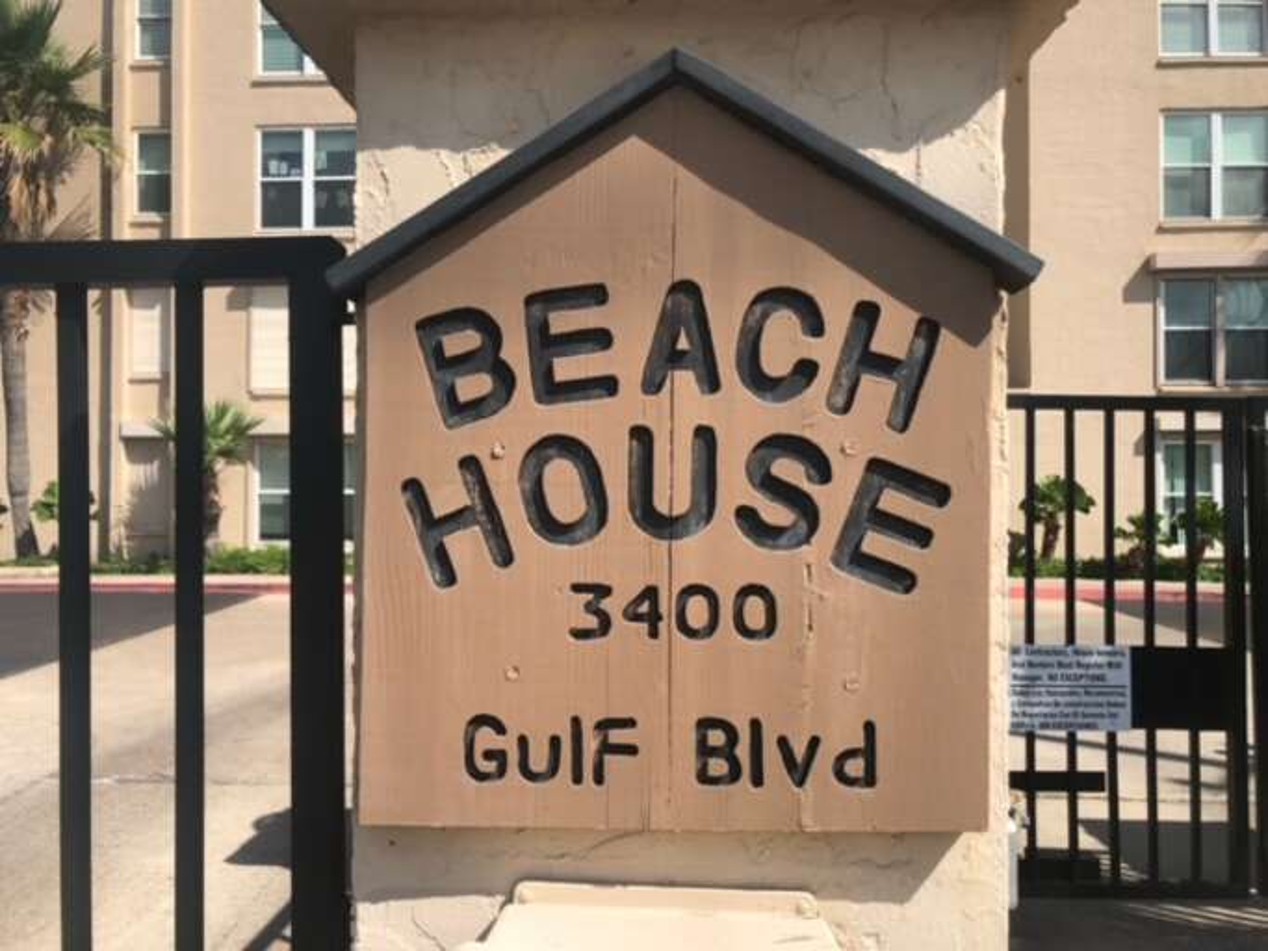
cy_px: 476
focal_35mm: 28
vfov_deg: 49.7
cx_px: 634
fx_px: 1025
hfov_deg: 63.5
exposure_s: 1/1675
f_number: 1.8
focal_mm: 3.99
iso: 20
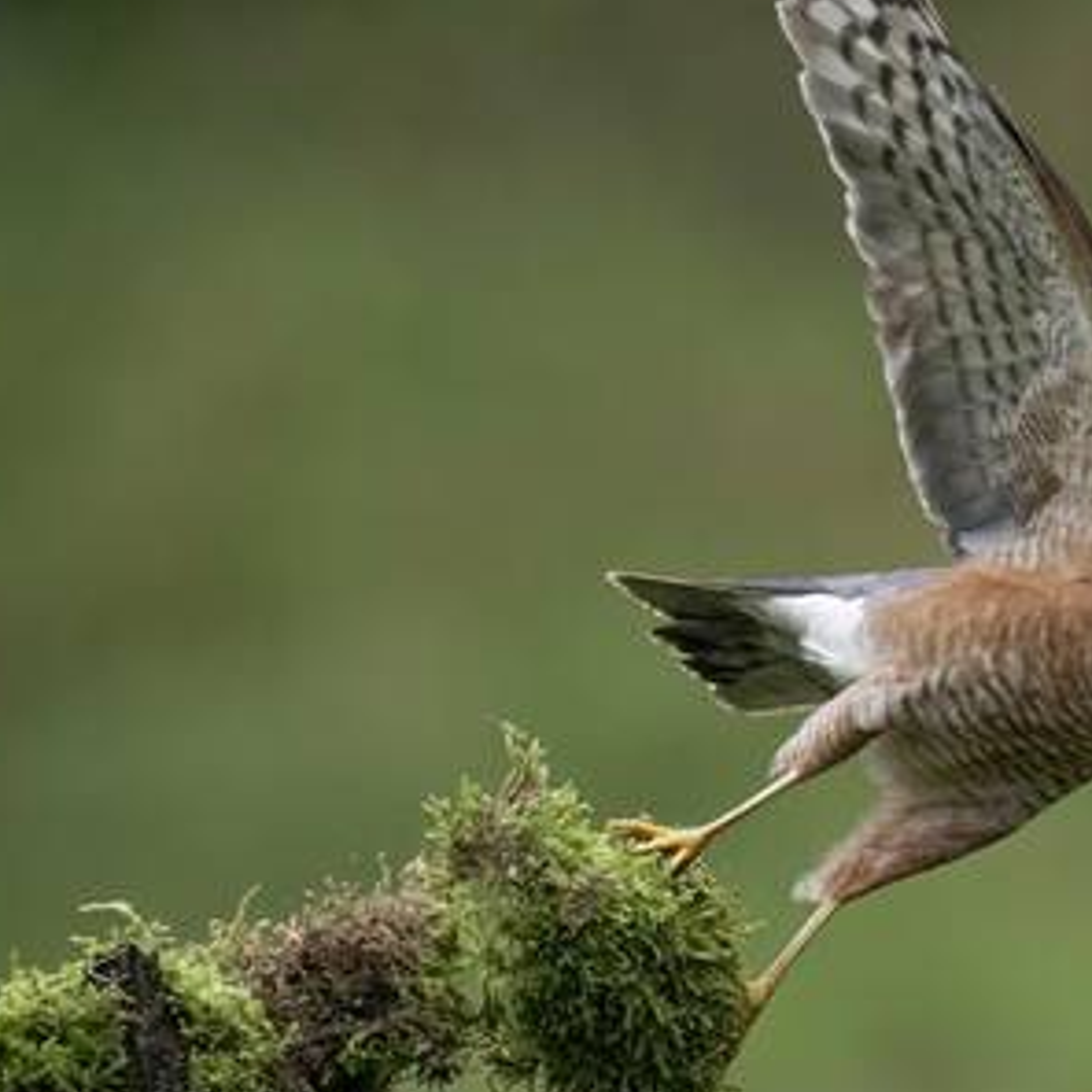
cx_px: 1122
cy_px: 504
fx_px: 30087
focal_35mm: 843
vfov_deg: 2.1
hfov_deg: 2.1
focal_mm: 420
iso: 2500
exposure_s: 1/1600
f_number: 7.1
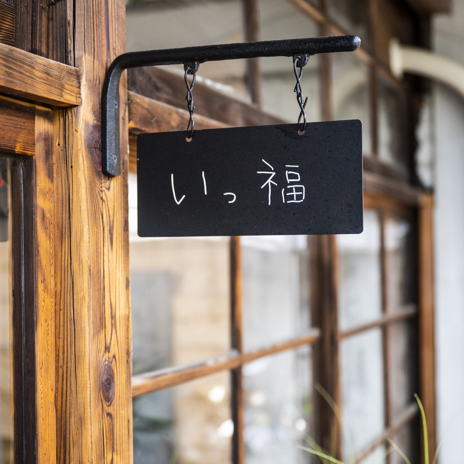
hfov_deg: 30.0
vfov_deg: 30.0
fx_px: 864
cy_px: 230
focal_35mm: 57
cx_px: 203
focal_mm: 44
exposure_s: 1/320
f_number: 2.8
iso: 200
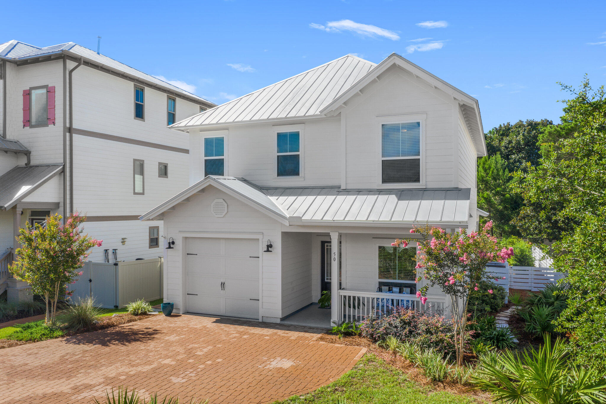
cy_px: 202
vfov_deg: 46.4
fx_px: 471
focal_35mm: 28
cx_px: 303
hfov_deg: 65.5
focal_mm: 10.26
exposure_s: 1/320
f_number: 5.6
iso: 100
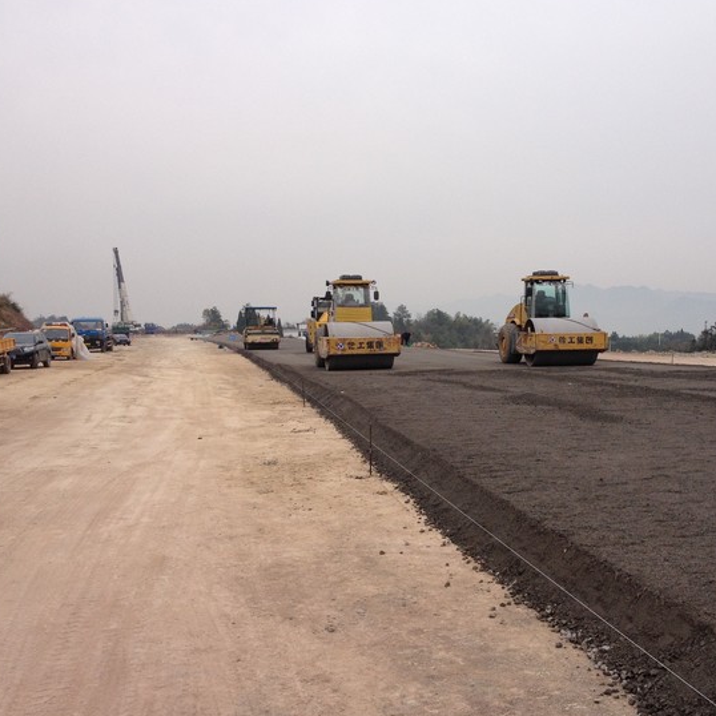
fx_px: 1076
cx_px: 451
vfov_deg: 36.8
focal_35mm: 46
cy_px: 381
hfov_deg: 36.6
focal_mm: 4.28
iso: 50
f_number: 2.4
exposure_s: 1/746
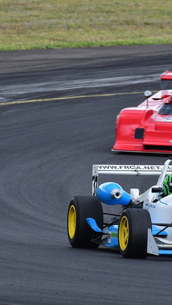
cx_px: 121
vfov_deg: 2.3
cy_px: 150
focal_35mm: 939
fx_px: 7606
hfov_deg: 1.3
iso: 1250
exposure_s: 1/640
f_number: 11
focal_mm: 390
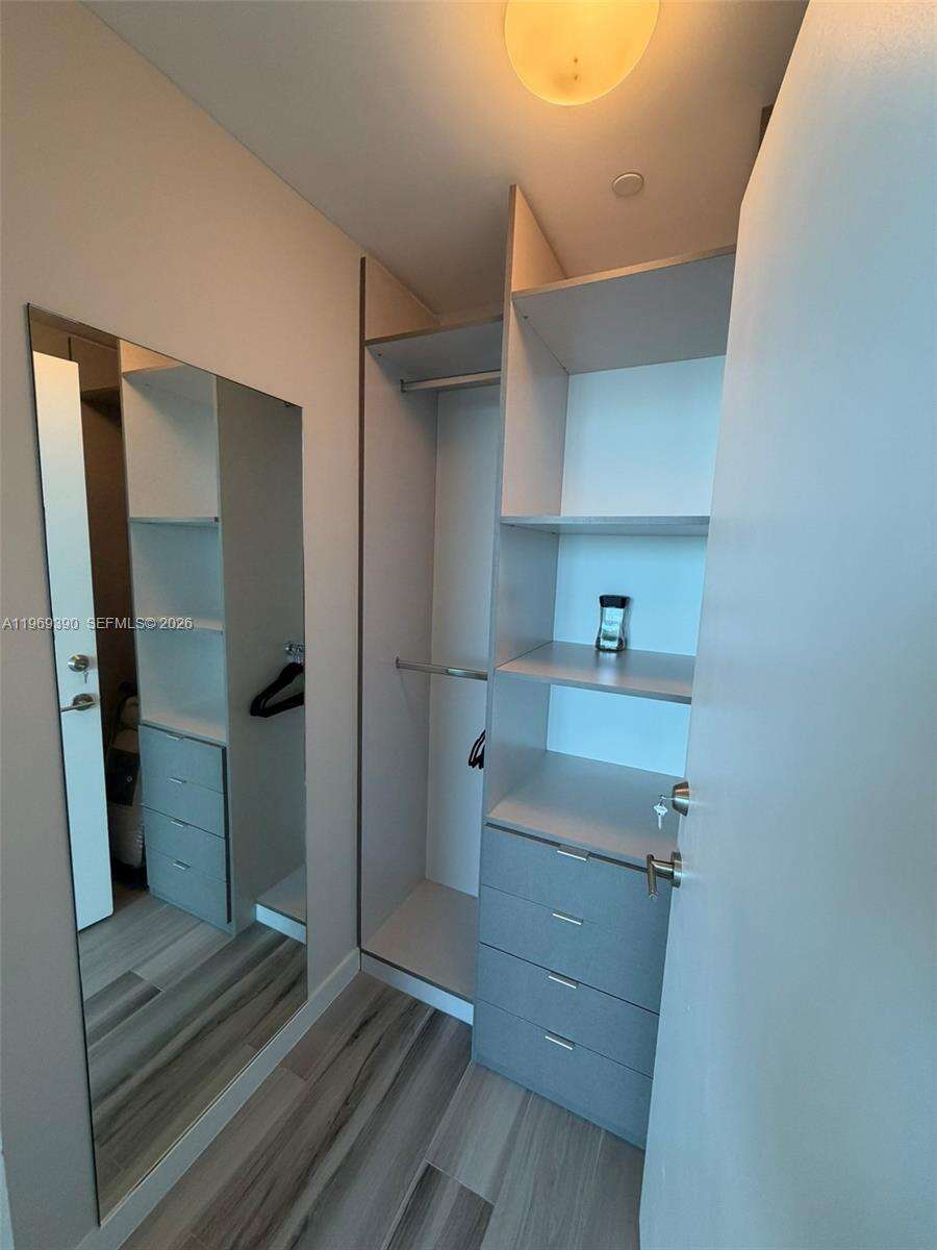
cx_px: 468
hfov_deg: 85.7
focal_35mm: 14
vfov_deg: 102.1
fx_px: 505
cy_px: 625
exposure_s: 1/120
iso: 200
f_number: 2.2
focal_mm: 2.22
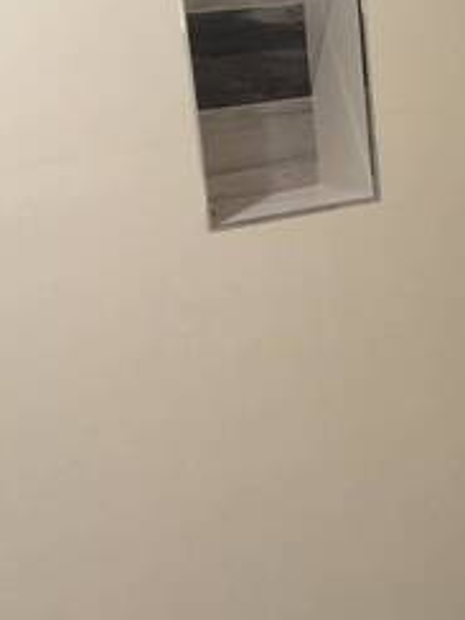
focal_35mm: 76
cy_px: 541
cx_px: 384
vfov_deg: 25.0
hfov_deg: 19.2
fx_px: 1361
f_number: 2.2
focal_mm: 4.15
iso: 64
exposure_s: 1/30
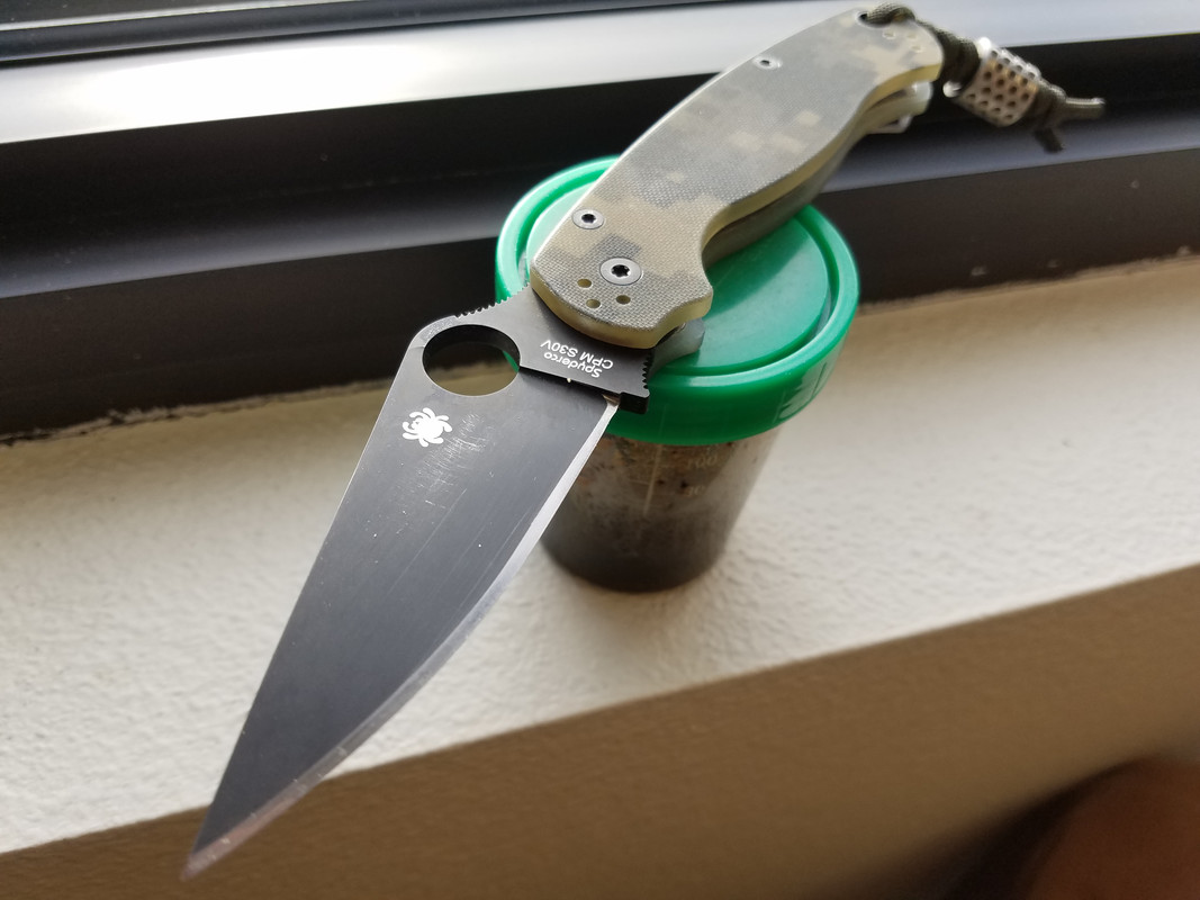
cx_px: 600
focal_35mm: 26
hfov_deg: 67.3
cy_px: 450
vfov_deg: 53.1
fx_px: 901
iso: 50
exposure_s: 1/156
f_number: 1.7
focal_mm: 4.2
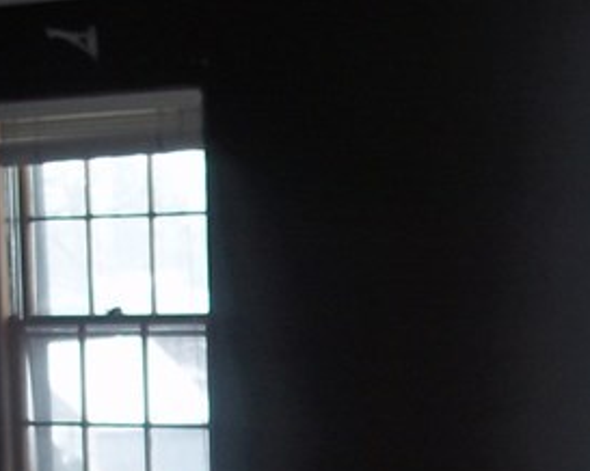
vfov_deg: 11.3
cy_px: 640
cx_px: 354
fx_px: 2303
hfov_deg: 14.6
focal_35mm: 132
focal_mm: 6.5
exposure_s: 1/80
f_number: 3.1
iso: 80
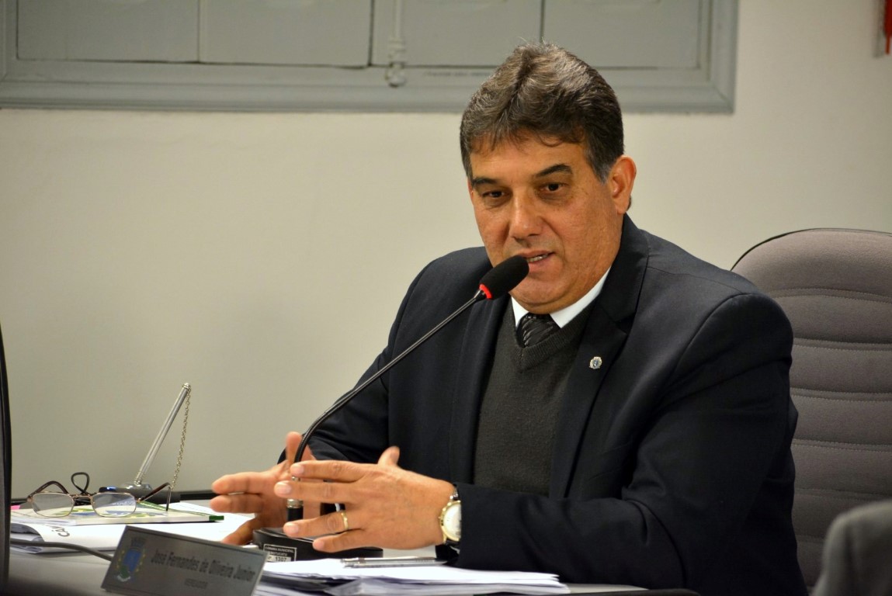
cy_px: 298
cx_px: 446
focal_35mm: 225
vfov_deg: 6.1
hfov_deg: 9.1
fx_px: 5579
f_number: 5
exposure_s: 1/125
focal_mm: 150
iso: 1250
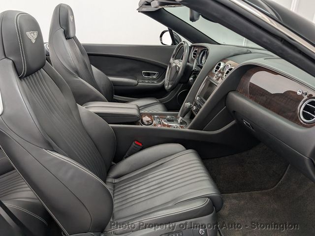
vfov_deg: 56.8
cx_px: 158
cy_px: 118
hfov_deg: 71.6
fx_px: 218
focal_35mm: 24
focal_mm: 6.9
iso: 38
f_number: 1.68
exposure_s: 1/24
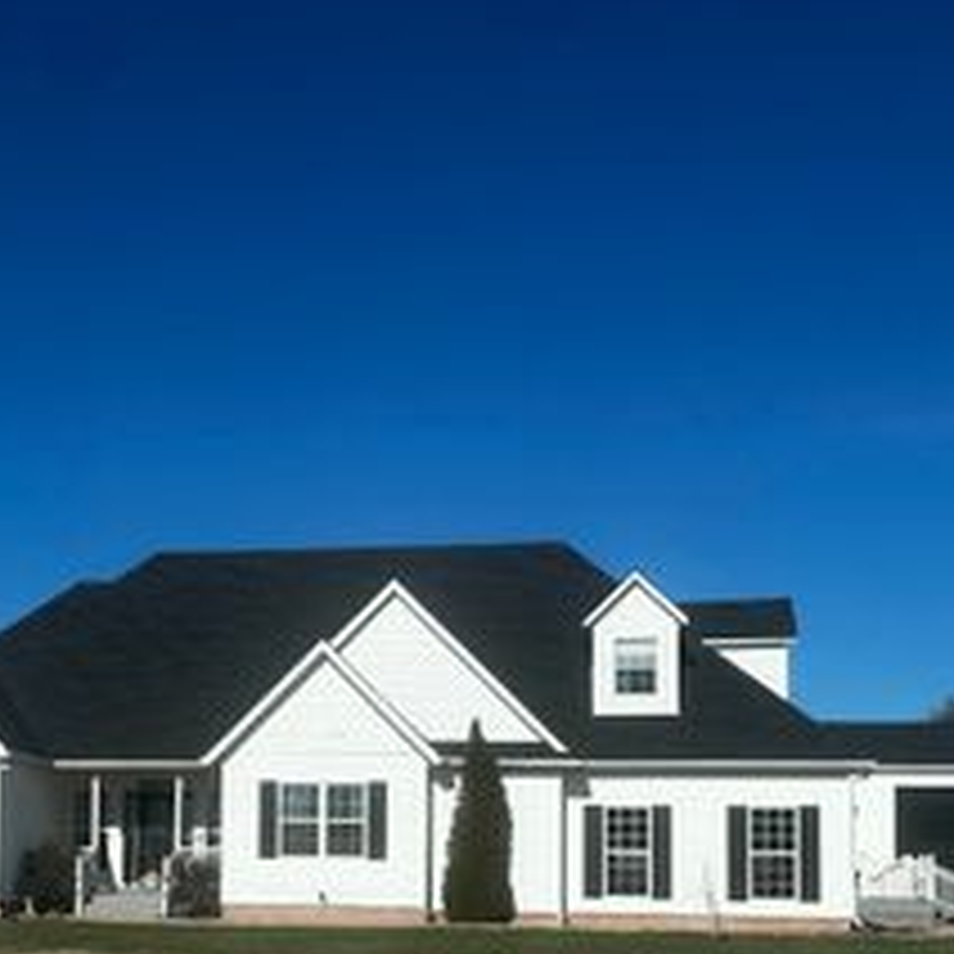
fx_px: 1559
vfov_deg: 32.9
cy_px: 790
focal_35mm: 50
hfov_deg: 33.6
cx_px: 279
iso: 80
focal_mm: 6.86
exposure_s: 1/8929
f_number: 1.78
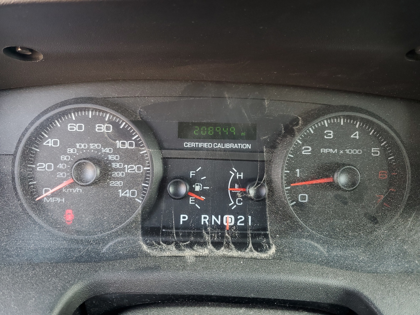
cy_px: 158
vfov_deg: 53.1
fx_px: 315
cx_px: 210
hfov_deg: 67.3
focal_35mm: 26
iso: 67
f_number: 1.5
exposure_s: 1/60.2
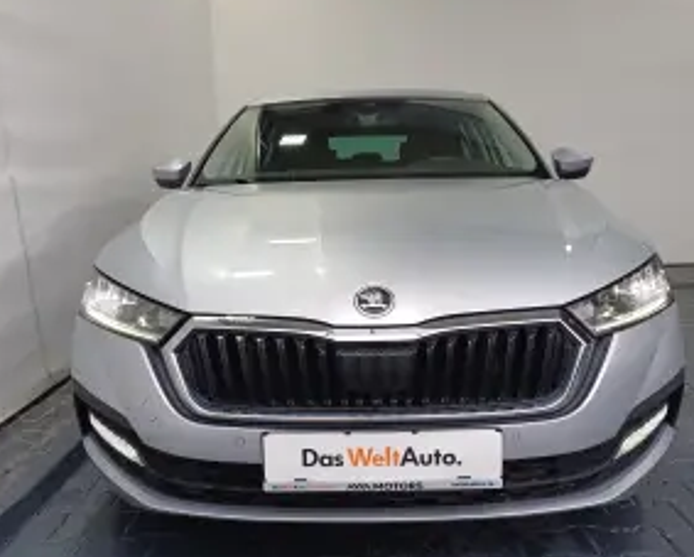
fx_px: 637
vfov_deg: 47.1
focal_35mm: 31
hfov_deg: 57.1
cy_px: 307
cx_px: 356
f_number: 1.8
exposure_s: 1/100
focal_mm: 4.65
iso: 64
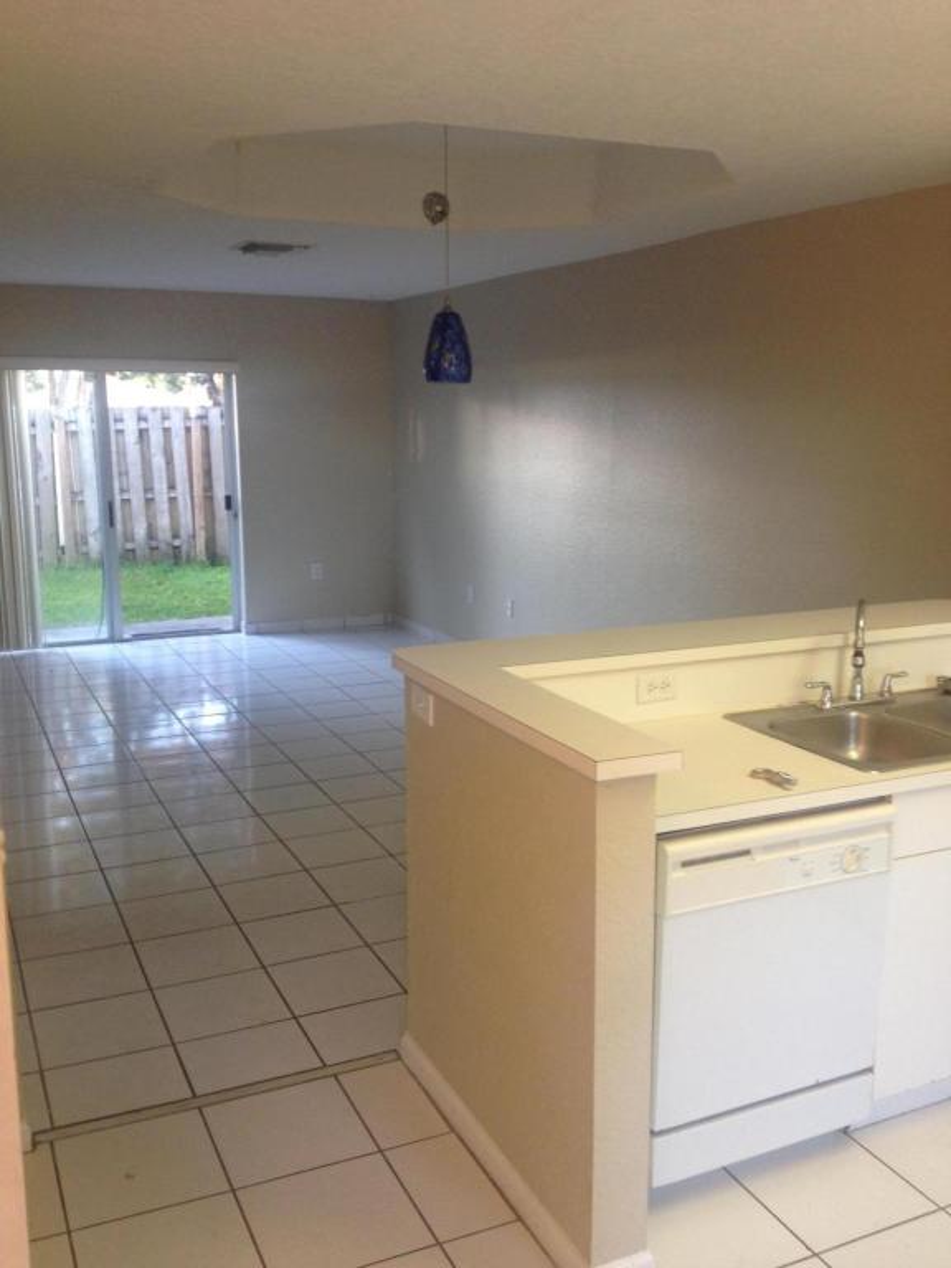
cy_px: 634
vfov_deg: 52.6
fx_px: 1282
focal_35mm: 35
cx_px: 476
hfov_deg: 40.7
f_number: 2.4
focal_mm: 4.28
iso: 80
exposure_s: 1/20
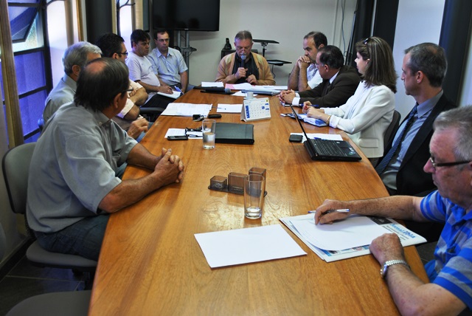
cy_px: 158
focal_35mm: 33
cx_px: 236
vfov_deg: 40.0
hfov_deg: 57.2
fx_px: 433
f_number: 4
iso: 250
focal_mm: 22
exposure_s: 1/30
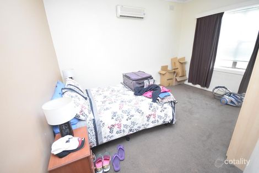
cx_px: 130
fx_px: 108
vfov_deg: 77.3
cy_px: 86
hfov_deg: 100.4
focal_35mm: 15
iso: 3600
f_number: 4
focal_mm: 10
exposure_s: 1/60
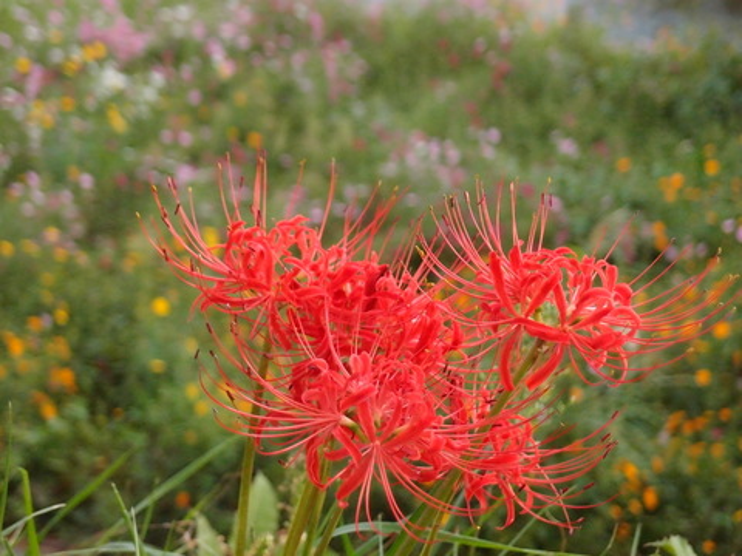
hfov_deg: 27.4
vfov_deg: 20.7
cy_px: 278
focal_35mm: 71
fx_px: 1522
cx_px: 371
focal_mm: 15.27
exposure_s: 1/1000
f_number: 2.2
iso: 800
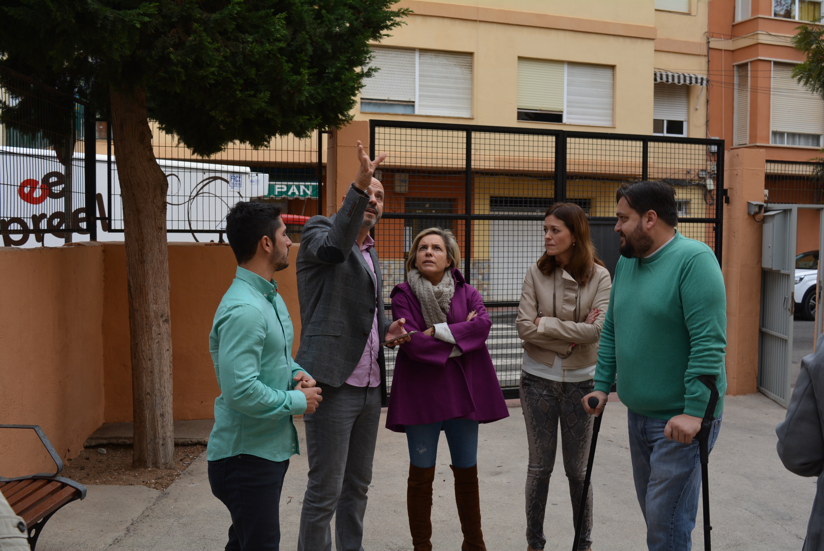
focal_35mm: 38
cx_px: 412
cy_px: 276
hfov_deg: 51.2
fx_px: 859
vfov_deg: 35.6
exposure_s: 1/125
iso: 220
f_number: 5.6
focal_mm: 25
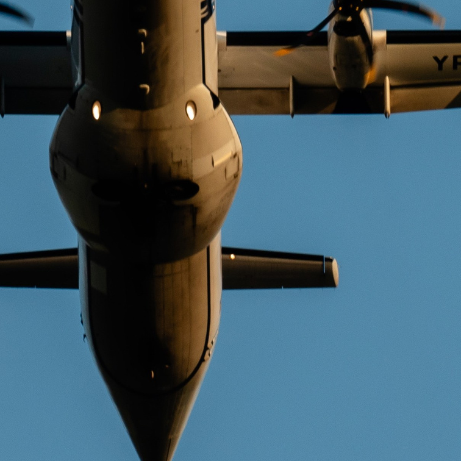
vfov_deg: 1.2
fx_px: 21682
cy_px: 85
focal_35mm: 1439
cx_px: 152
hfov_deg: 1.2
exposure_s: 1/1250
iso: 800
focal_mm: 500
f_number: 6.7
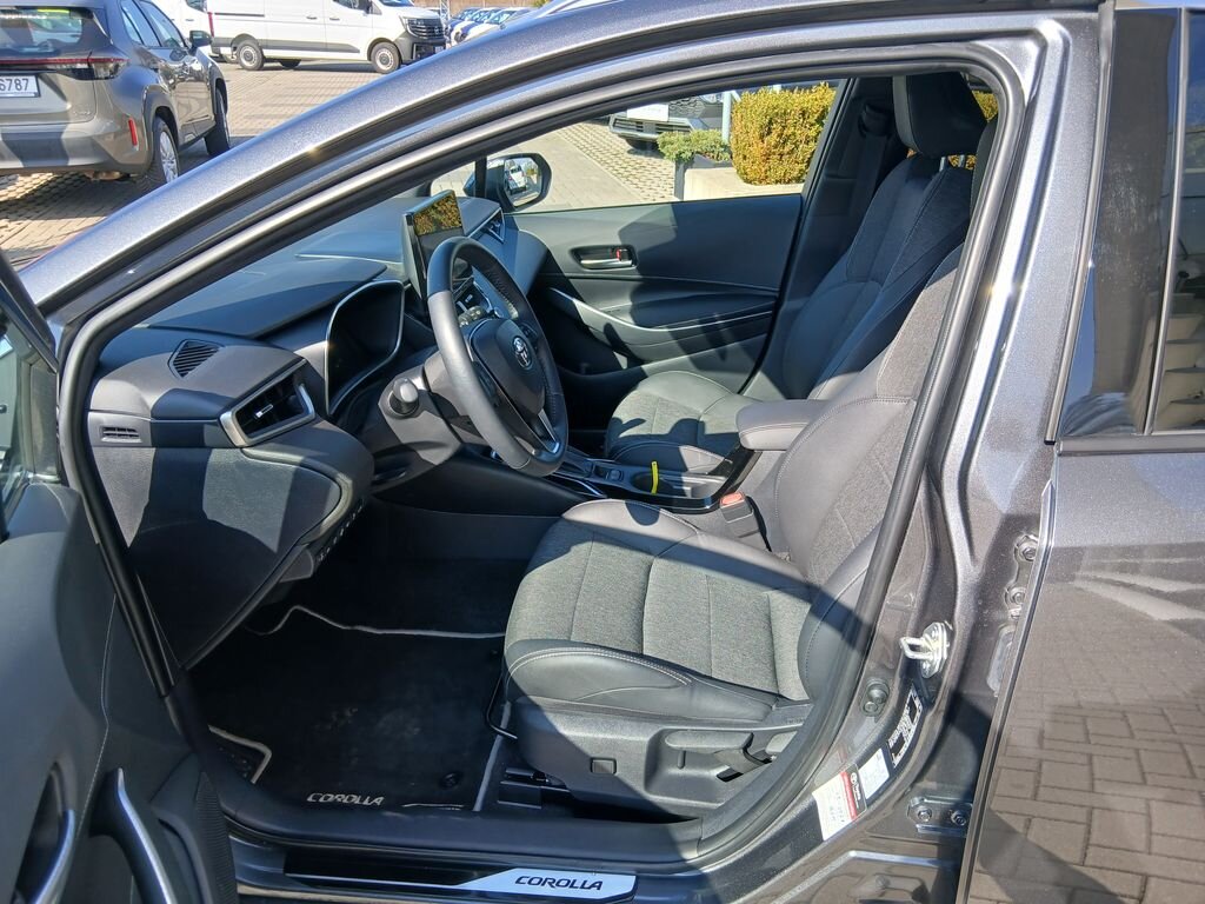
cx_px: 602
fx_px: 905
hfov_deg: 67.3
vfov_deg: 53.1
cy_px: 452
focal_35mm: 26
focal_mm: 3.98
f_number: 1.8
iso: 20
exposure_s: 1/103
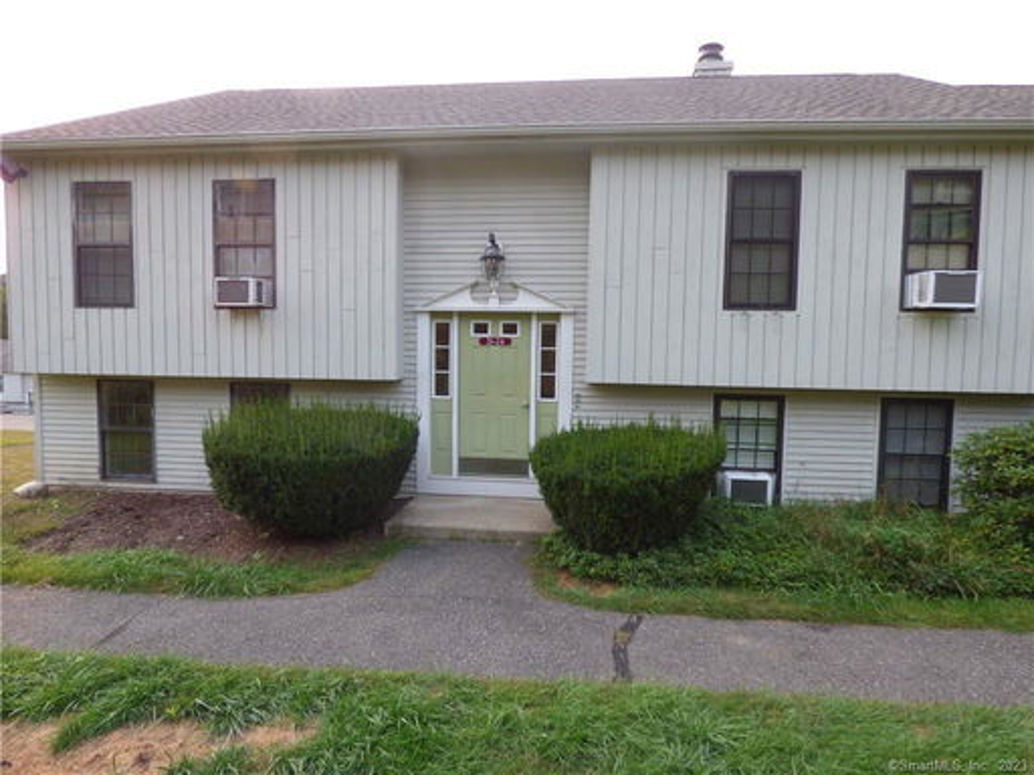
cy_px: 388
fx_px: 597
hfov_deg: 81.7
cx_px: 517
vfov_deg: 66.0
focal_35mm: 20
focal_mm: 3.58
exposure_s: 1/200
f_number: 2.8
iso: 100
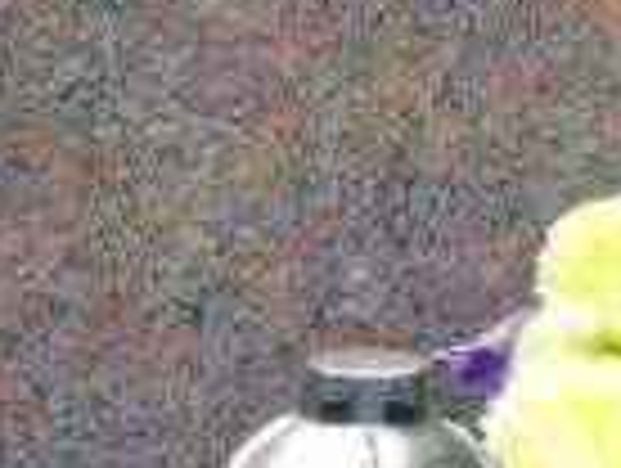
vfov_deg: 2.3
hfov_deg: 3.0
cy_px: -32
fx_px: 11825
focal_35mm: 658
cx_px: -450
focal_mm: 25
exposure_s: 1/125
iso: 200
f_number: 4.7
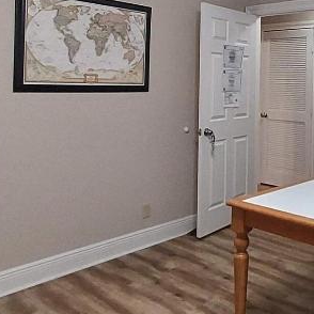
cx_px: 279
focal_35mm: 40
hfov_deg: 39.1
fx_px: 411
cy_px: 75
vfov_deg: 40.6
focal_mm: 1.42
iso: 250
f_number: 2.2
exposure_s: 1/60
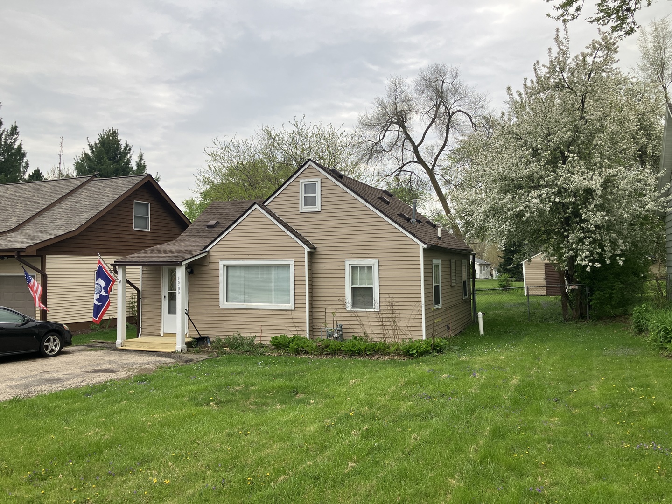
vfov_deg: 49.7
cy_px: 252
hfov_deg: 63.4
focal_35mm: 28
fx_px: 544
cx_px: 336
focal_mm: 3.99
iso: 32
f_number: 1.8
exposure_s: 1/340
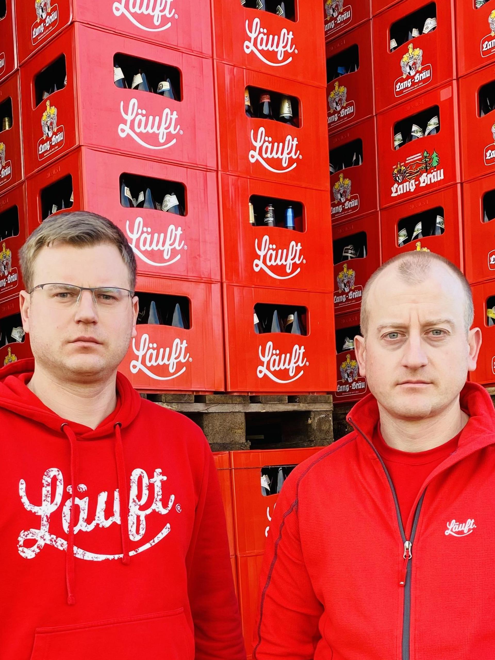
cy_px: 330
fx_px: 496
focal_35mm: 26
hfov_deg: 53.1
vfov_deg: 67.3
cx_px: 248
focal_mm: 4.25
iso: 32
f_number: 1.8
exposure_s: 1/156
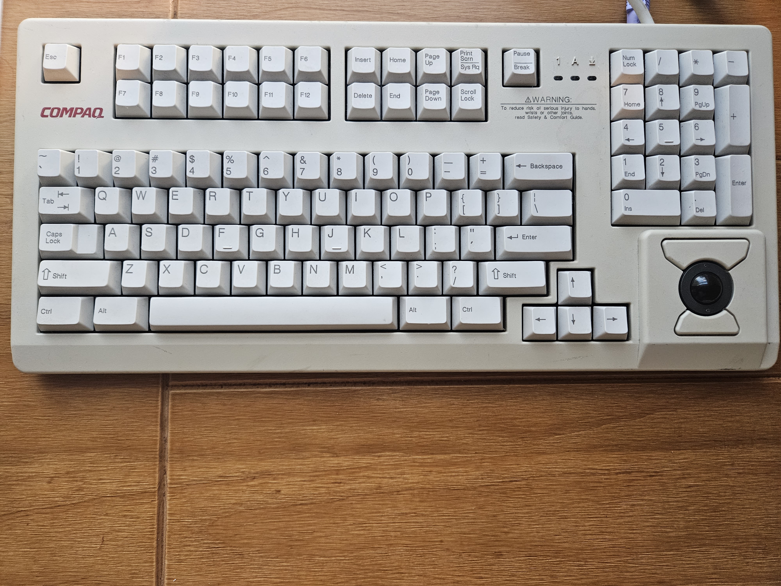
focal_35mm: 23
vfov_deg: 58.9
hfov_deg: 73.9
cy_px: 293
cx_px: 390
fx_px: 519
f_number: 1.8
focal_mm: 5.4
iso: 500
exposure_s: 1/120
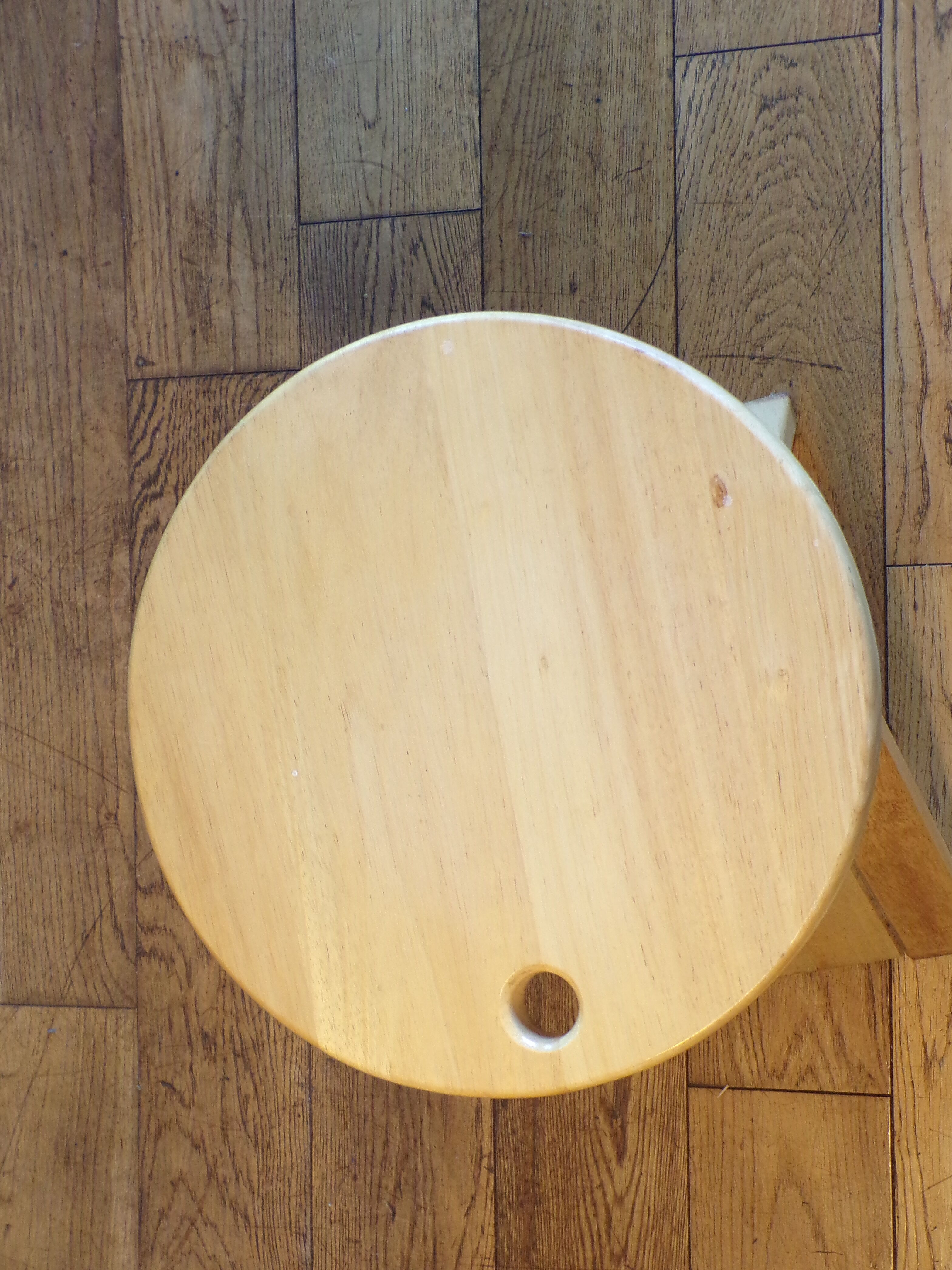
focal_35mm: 54
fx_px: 1980
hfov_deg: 27.0
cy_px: 690
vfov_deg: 35.5
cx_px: 520
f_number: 3.5
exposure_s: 1/17
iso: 266
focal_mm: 8.7
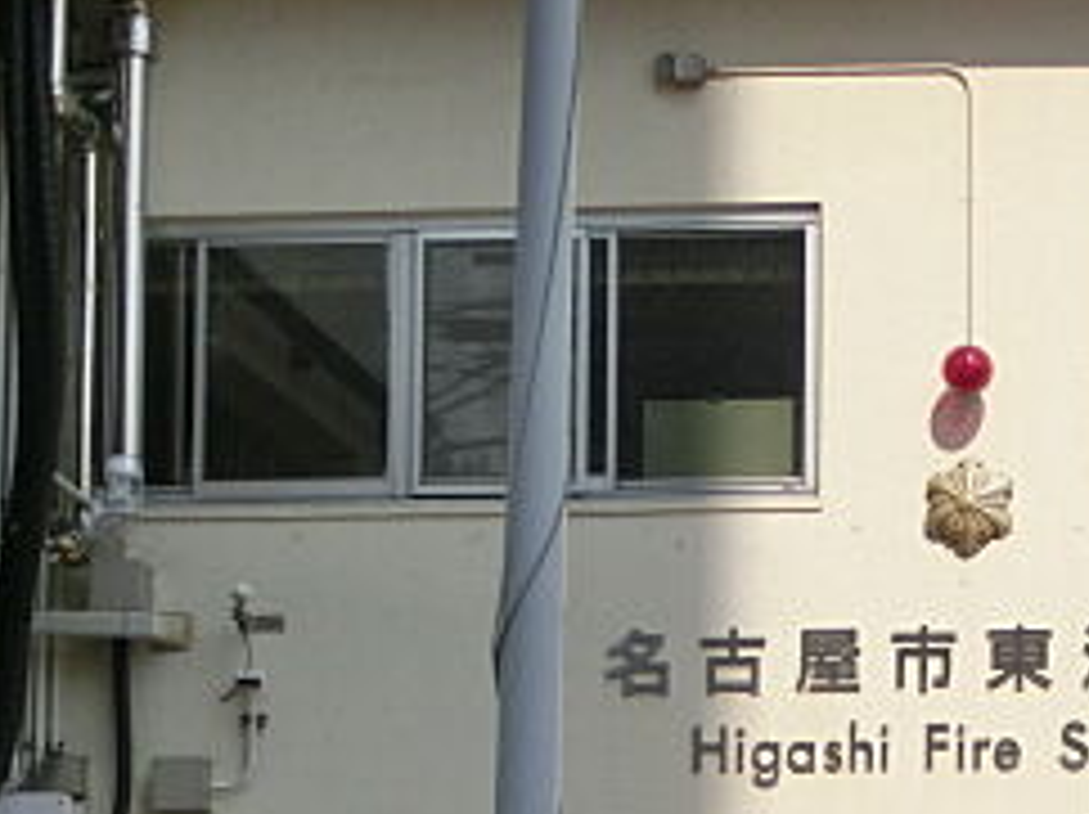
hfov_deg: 13.0
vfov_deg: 9.8
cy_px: 742
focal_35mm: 151
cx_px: 994
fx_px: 4746
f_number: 4.5
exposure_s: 1/800
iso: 80
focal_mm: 10.11
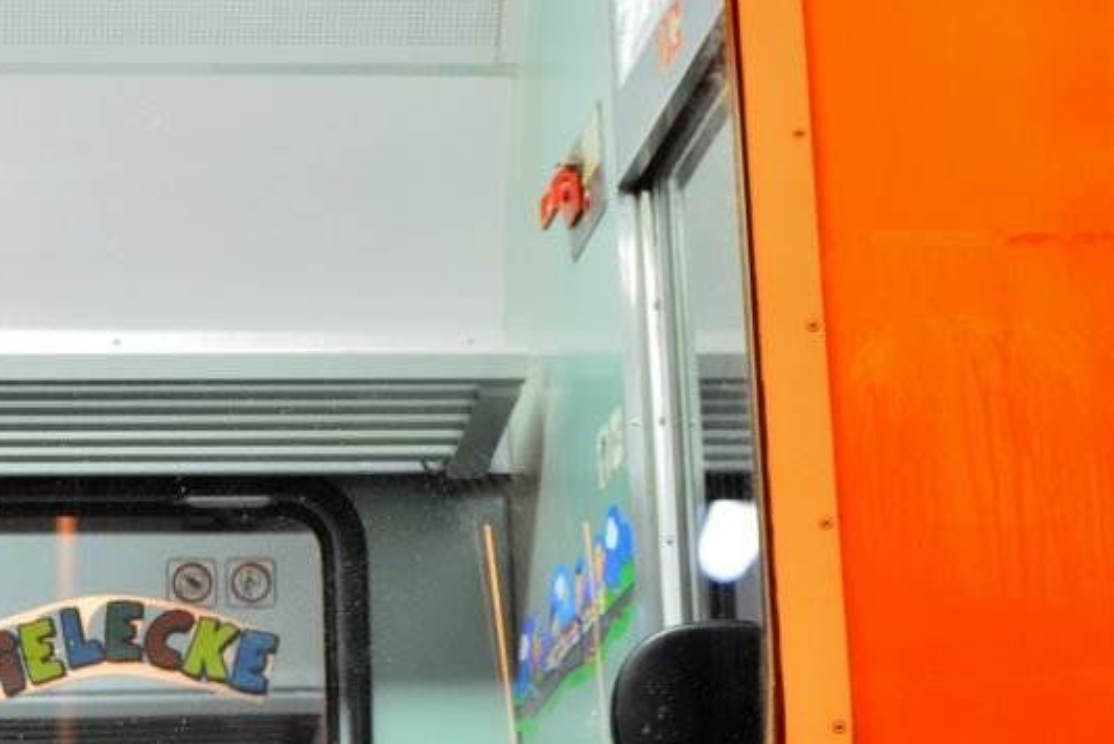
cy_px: 263
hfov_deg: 17.1
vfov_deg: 11.6
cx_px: 123
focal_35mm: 118
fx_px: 3657
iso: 250
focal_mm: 35
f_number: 8
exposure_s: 4
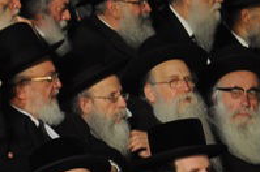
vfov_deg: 1.3
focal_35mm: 1043
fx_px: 7517
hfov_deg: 2.0
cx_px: -355
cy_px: 139
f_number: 4.5
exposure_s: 1/60
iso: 400
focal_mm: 135
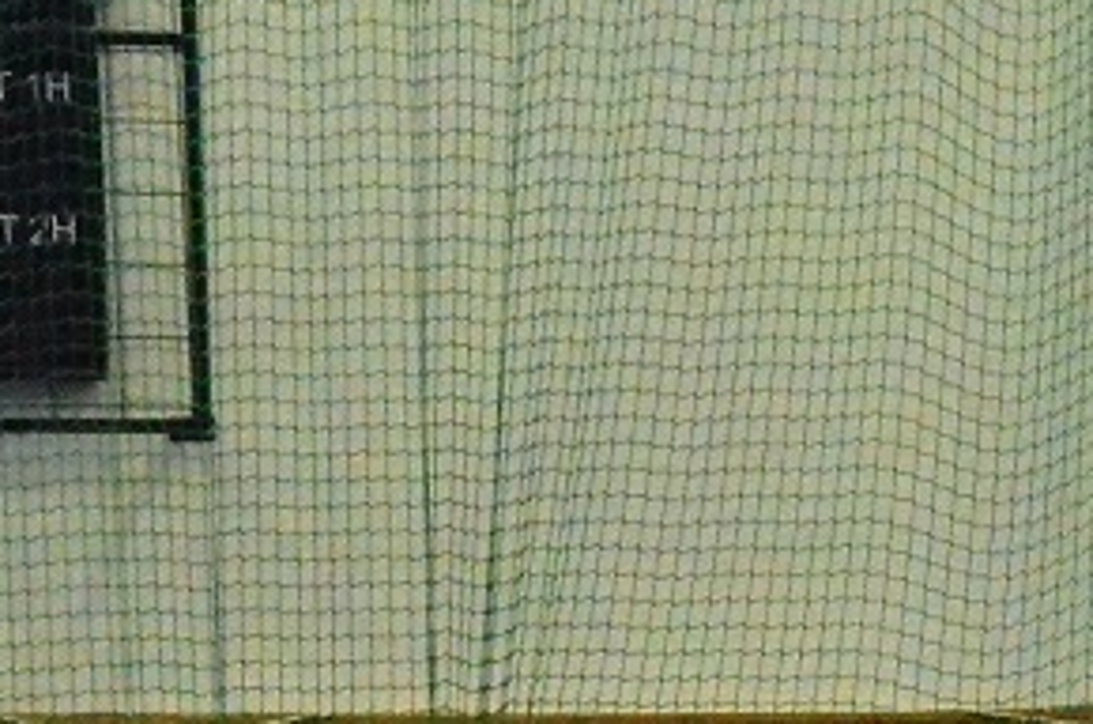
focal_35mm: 652
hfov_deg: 3.2
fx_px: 19754
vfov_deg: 2.1
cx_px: 1749
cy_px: 1267
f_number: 5.6
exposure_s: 1/1250
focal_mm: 105
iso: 6400
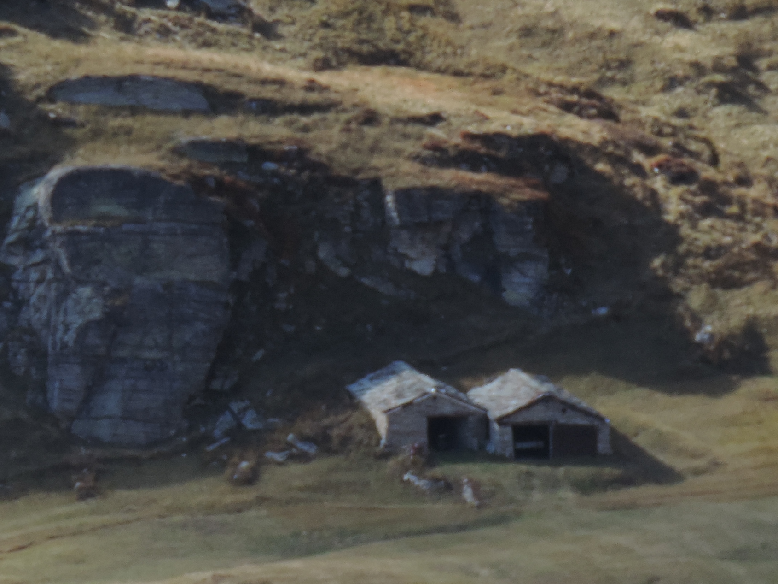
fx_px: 12045
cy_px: 757
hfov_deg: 3.7
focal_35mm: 536
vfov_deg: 2.8
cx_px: 633
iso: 80
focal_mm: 33
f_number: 4.6
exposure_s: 1/200
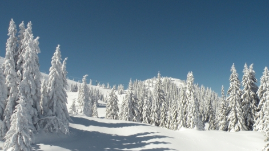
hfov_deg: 64.3
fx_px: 214
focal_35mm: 30
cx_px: 134
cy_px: 87
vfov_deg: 38.9
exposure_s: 1/1182
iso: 200
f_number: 8
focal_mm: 4.7
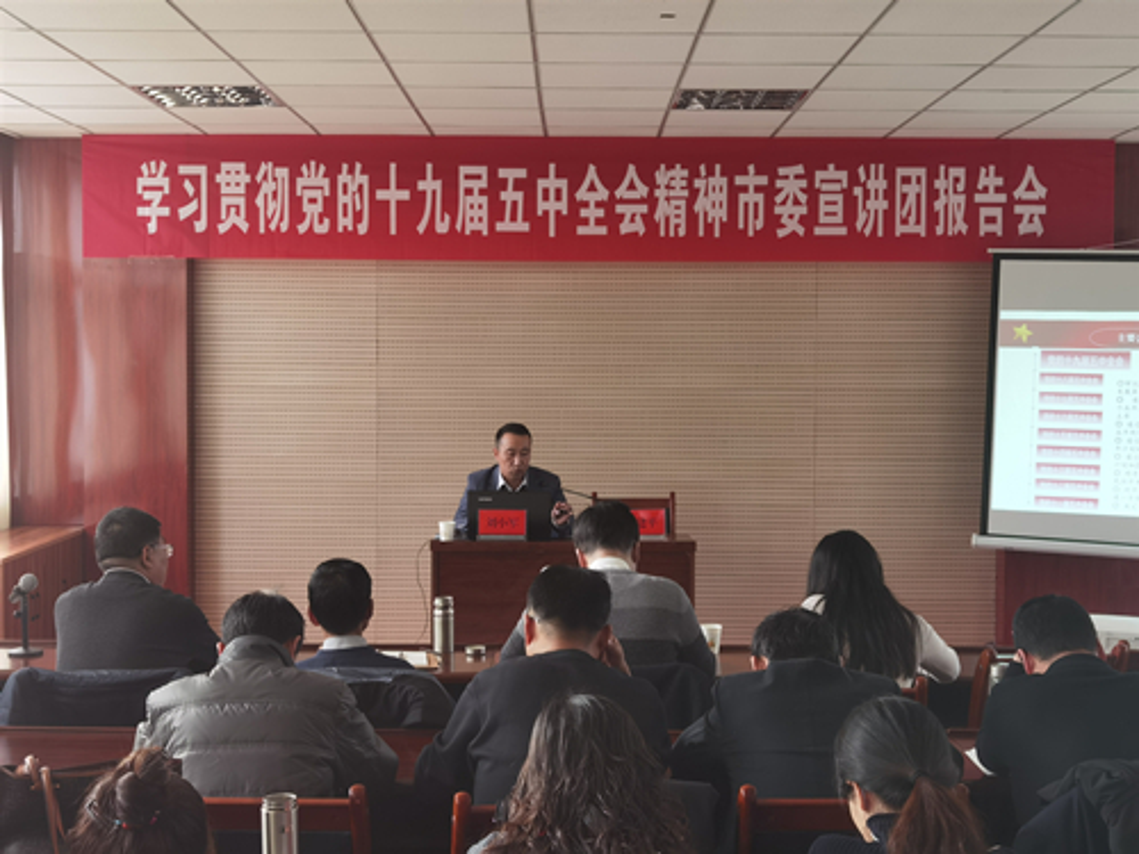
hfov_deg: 39.7
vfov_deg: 30.3
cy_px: 427
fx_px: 1579
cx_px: 570
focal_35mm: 48
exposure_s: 1/100
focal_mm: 6.71
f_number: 1.9
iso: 64
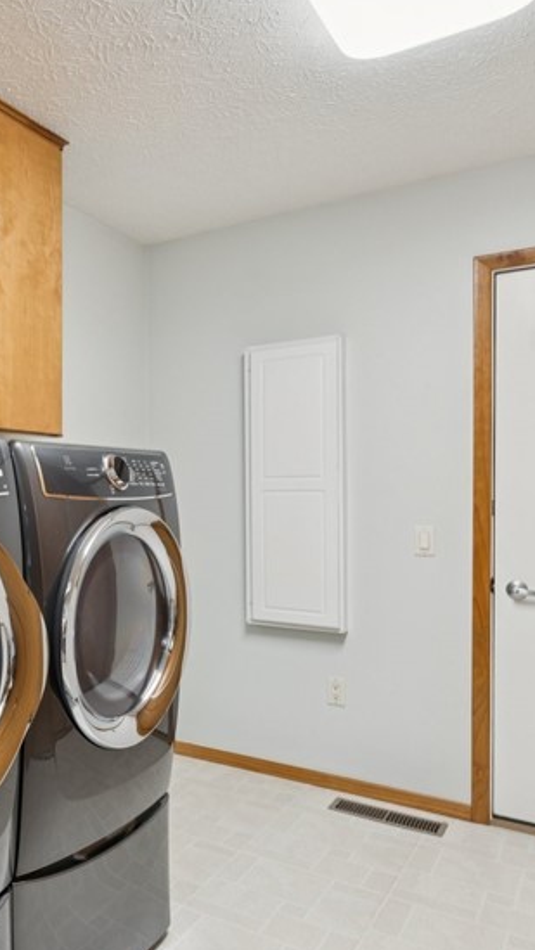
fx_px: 731
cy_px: 492
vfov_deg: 66.0
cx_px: -14
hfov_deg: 35.8
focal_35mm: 29
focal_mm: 14
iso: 200
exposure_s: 1/15
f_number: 5.6
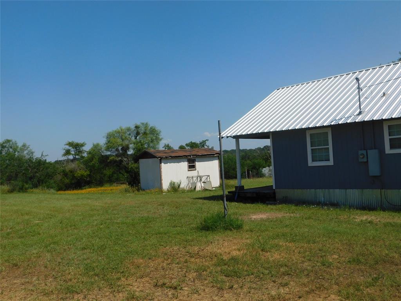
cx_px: 200
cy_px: 150
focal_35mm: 36
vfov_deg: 39.7
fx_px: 417
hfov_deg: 51.4
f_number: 7
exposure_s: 1/640
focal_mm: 6.3
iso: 125
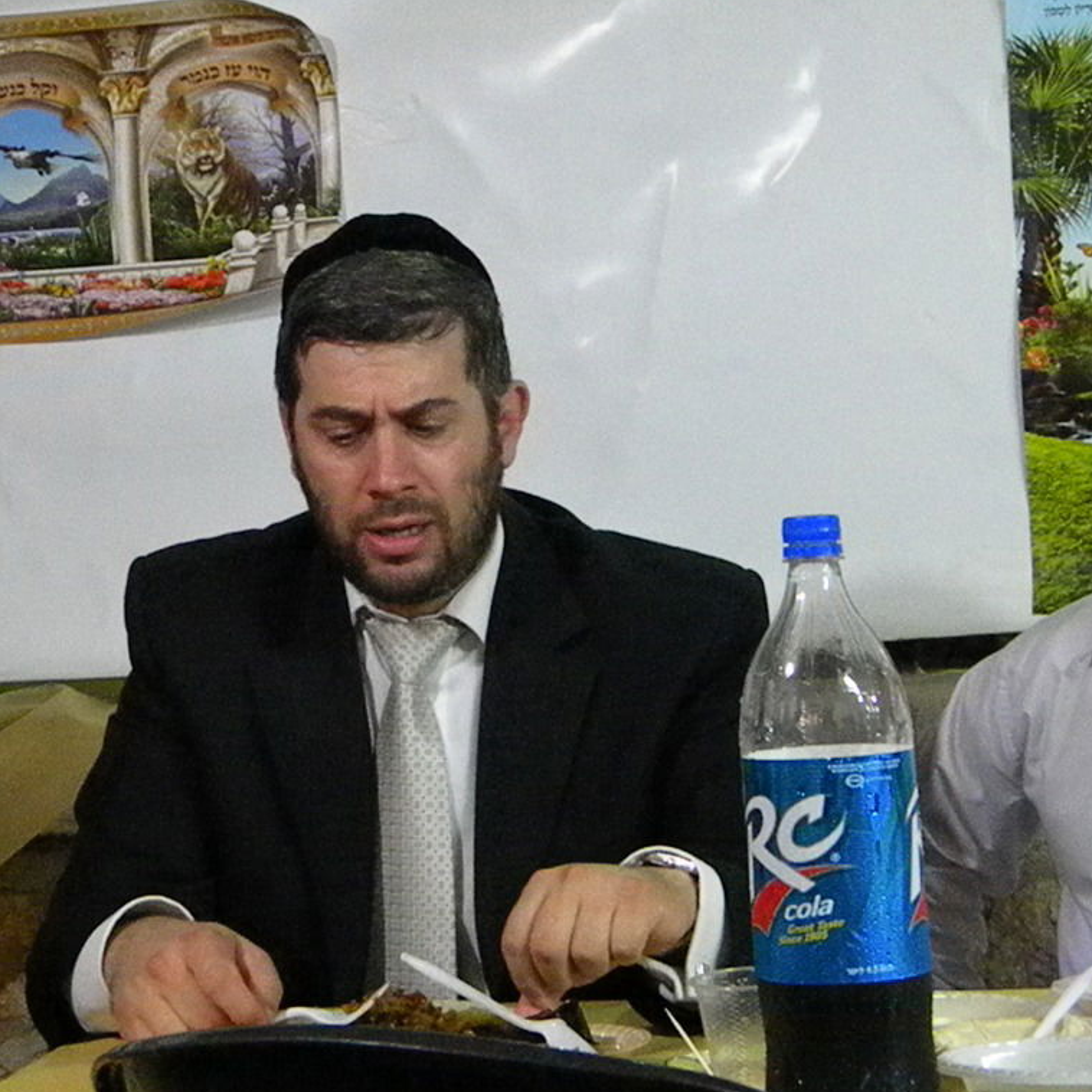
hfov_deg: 21.6
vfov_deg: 21.7
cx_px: 483
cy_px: 547
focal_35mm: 80
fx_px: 2855
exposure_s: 1/56.3
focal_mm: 12.2
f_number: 4.3
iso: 3200
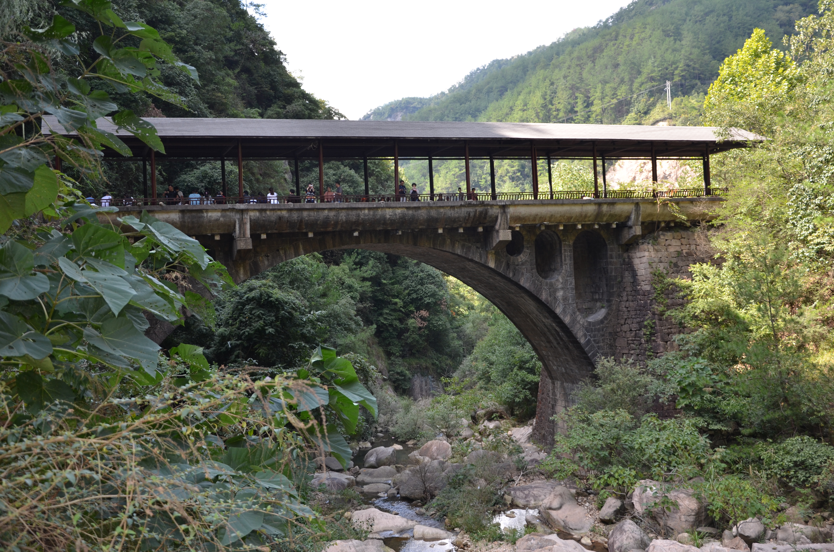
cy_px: 276
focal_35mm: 36
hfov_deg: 53.2
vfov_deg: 36.7
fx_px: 832
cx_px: 417
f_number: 3.8
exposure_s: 1/250
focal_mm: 24
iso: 200
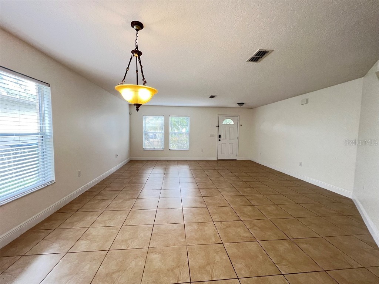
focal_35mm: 13
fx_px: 142
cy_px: 142
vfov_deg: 89.9
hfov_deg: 106.2
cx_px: 190
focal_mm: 1.57
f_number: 1.8
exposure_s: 1/60
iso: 200
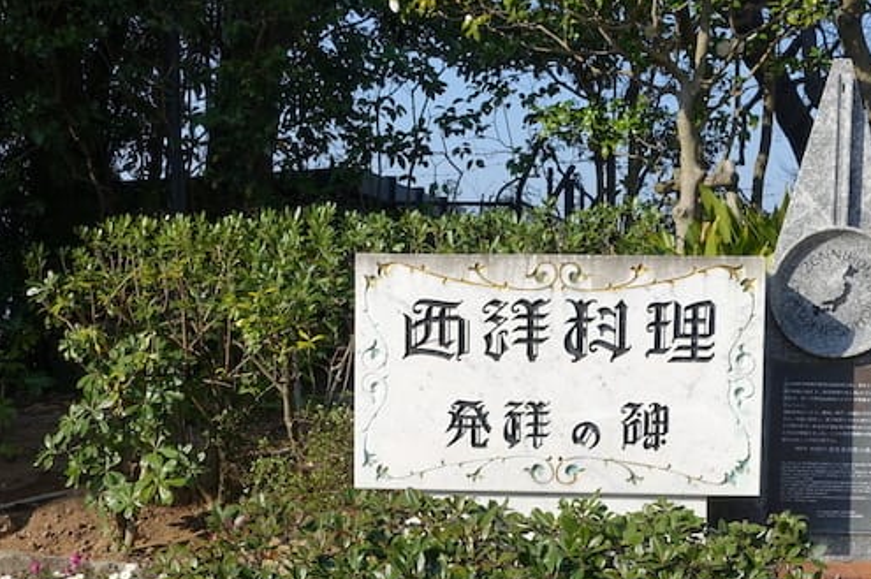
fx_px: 1329
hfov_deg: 36.3
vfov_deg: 24.2
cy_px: 451
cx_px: 475
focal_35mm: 55
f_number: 5.6
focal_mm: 12.64
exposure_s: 1/400
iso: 125
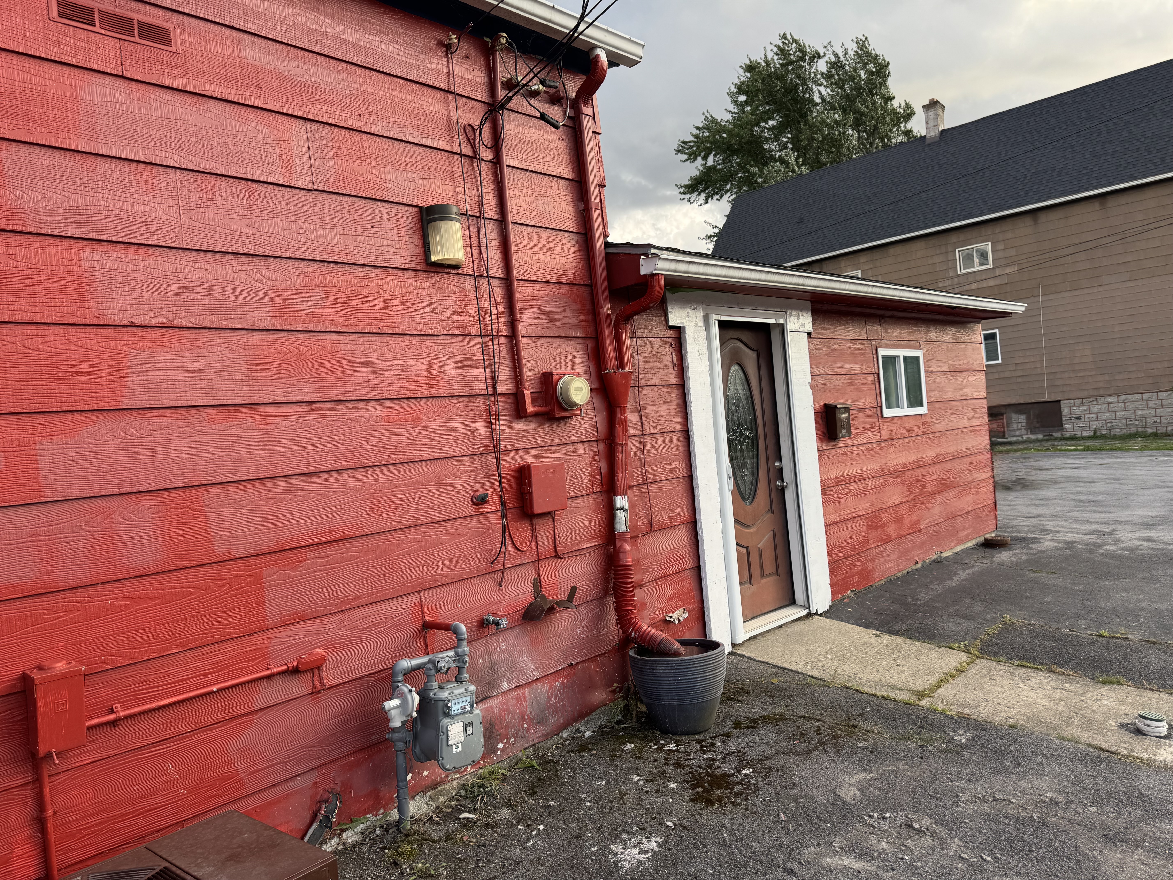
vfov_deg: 56.8
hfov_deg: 71.6
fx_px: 813
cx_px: 586
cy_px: 440
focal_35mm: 24
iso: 80
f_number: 1.78
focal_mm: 6.76
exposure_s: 1/567
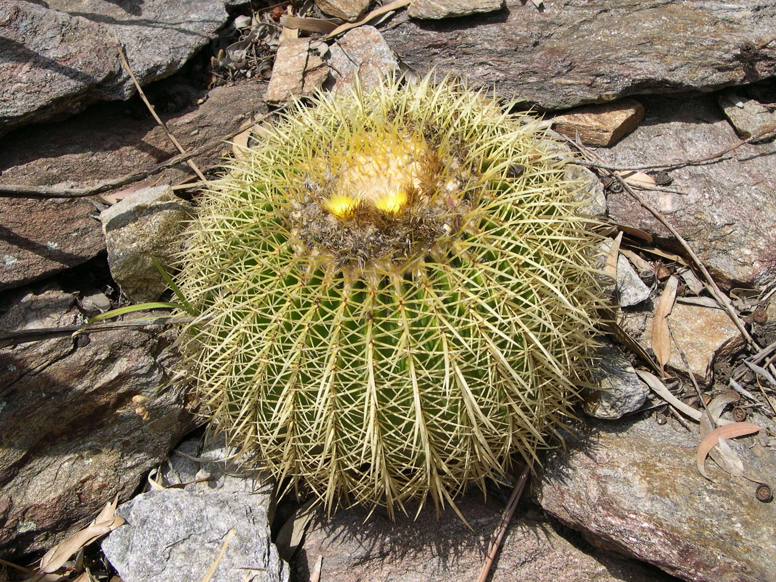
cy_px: 291
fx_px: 852
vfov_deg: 37.7
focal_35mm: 38
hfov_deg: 49.0
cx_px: 388
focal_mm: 8
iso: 100
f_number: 7.6
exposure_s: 1/204
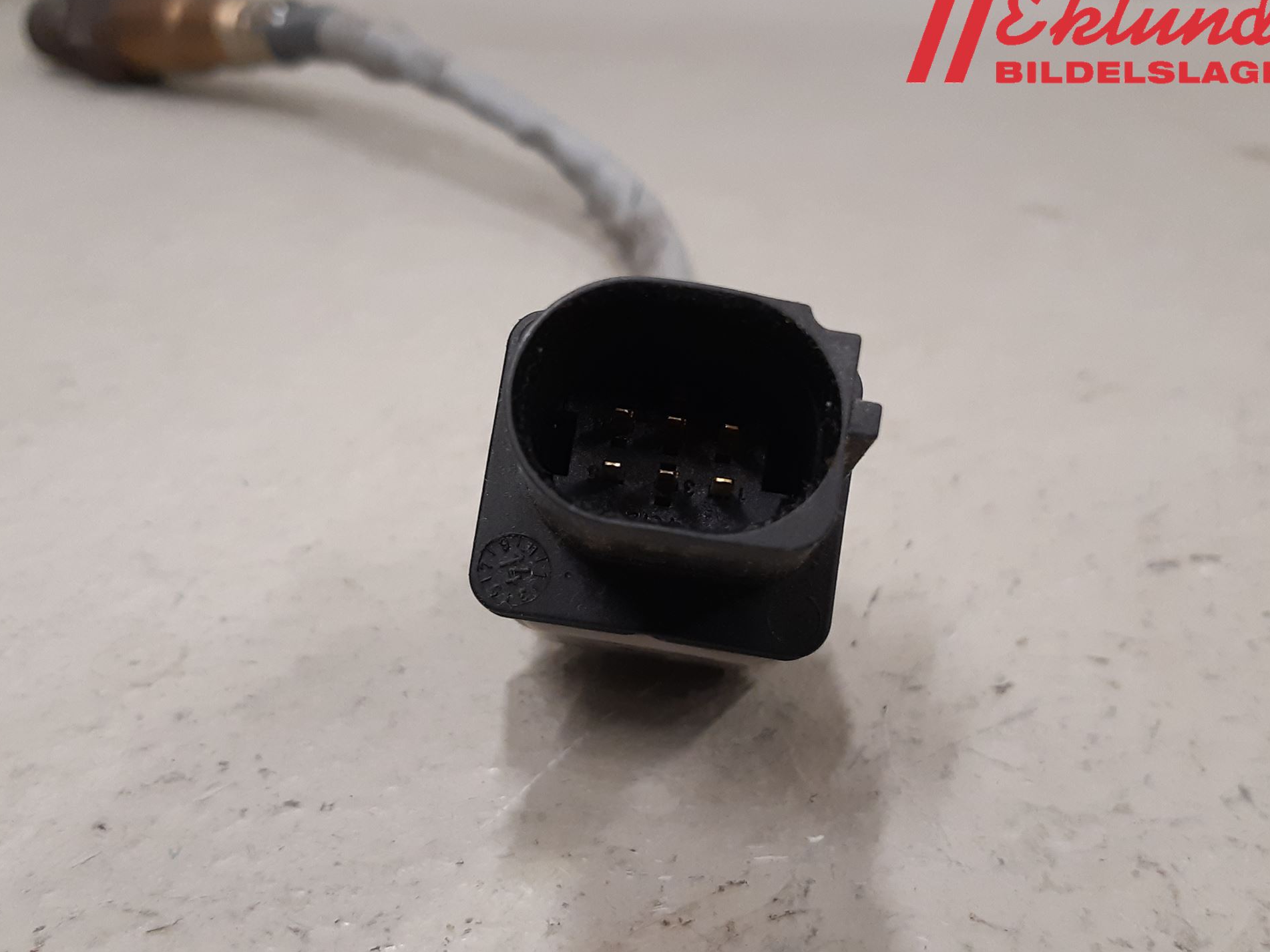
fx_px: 1027
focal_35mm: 28
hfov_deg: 63.5
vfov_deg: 49.7
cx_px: 632
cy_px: 483
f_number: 1.7
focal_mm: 3.93
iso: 160
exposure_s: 1/50
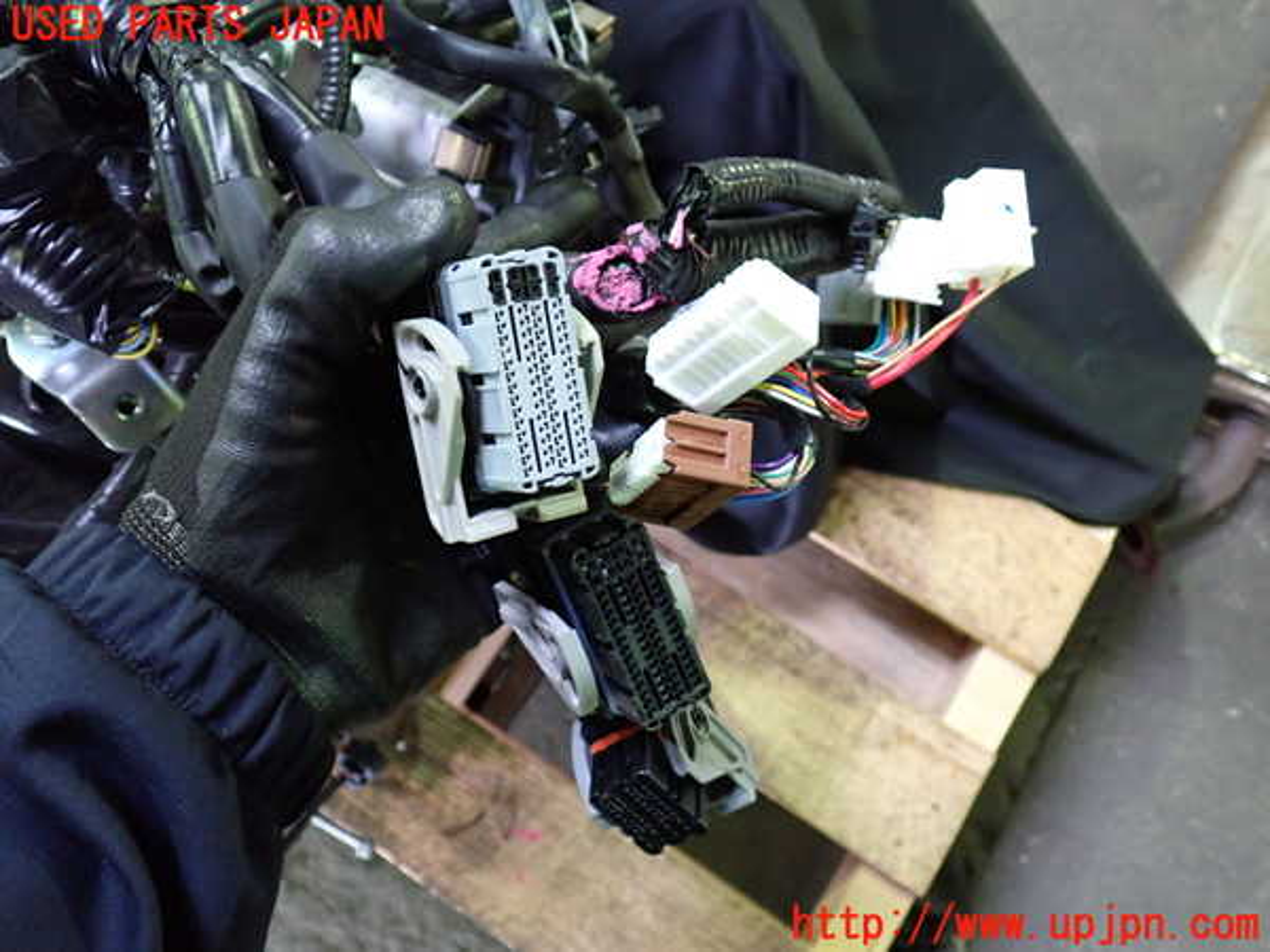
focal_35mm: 30
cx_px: 635
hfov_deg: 60.0
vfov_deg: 46.8
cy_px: 476
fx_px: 1101
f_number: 2.3
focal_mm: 5.4
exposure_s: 1/30
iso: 800
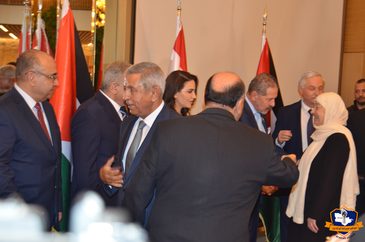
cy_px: 121
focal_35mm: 60
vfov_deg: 22.5
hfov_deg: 33.5
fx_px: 607
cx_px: 182
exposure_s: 1/60
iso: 800
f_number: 4
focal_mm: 40
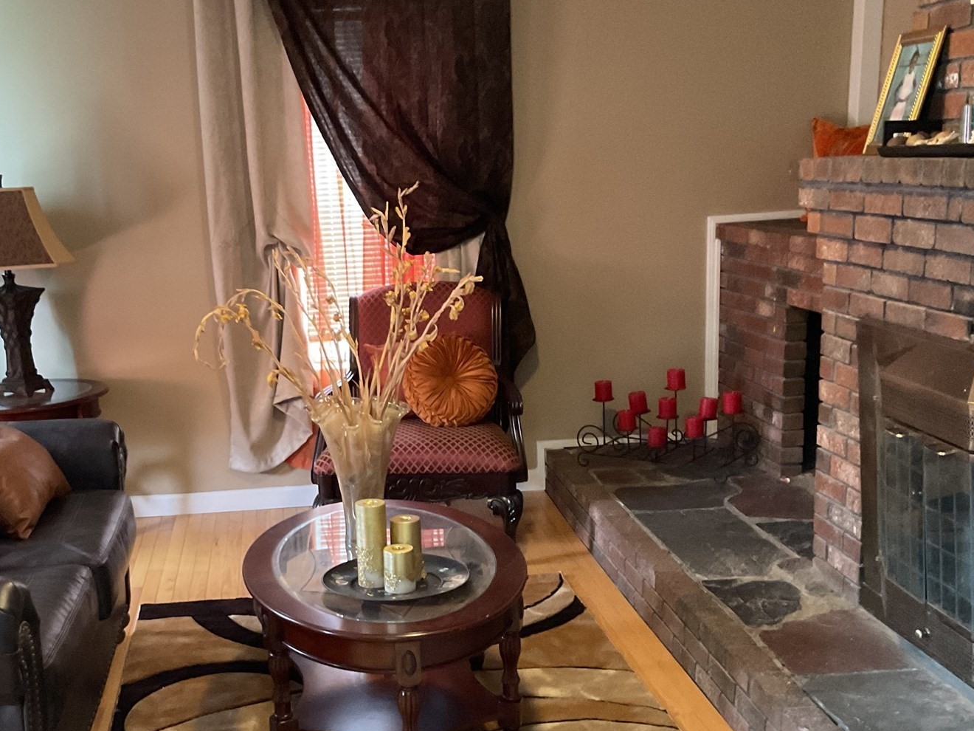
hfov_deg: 42.0
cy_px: 514
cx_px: 413
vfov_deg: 31.8
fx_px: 1266
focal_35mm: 45
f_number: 1.8
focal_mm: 3
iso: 320
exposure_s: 1/30
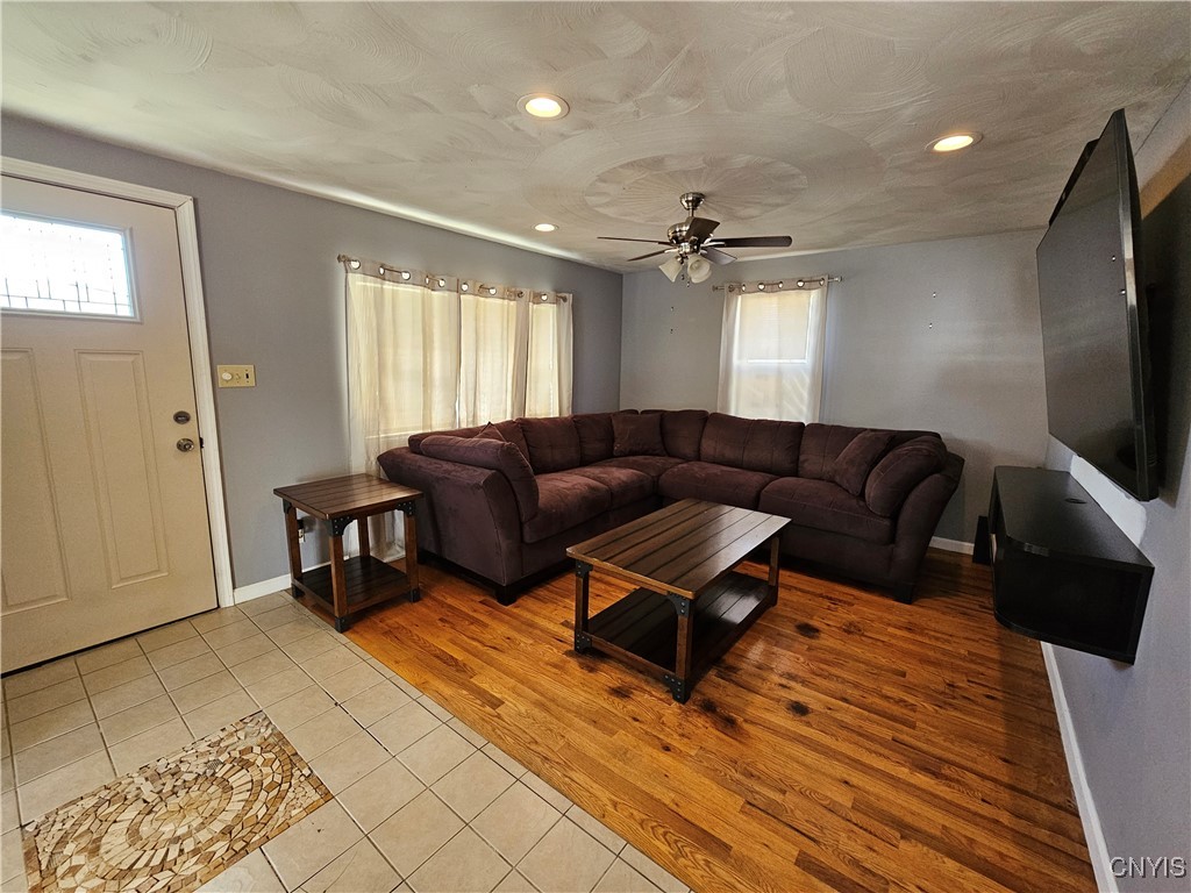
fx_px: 447
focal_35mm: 13
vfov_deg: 89.9
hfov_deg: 106.2
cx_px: 596
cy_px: 446
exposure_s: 1/60
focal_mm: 2.2
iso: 400
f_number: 2.2
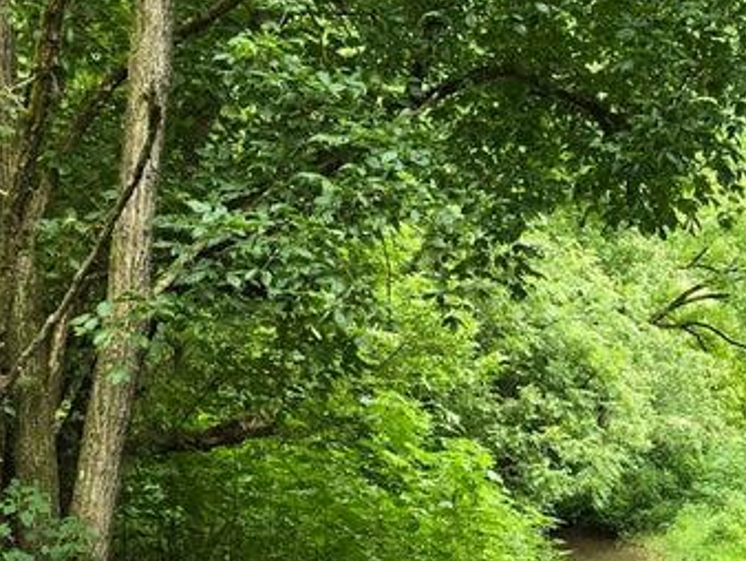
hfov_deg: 30.6
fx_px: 1251
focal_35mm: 58
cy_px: 541
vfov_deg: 24.3
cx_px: 760
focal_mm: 6.3
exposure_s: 1/120
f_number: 1.7
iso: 200
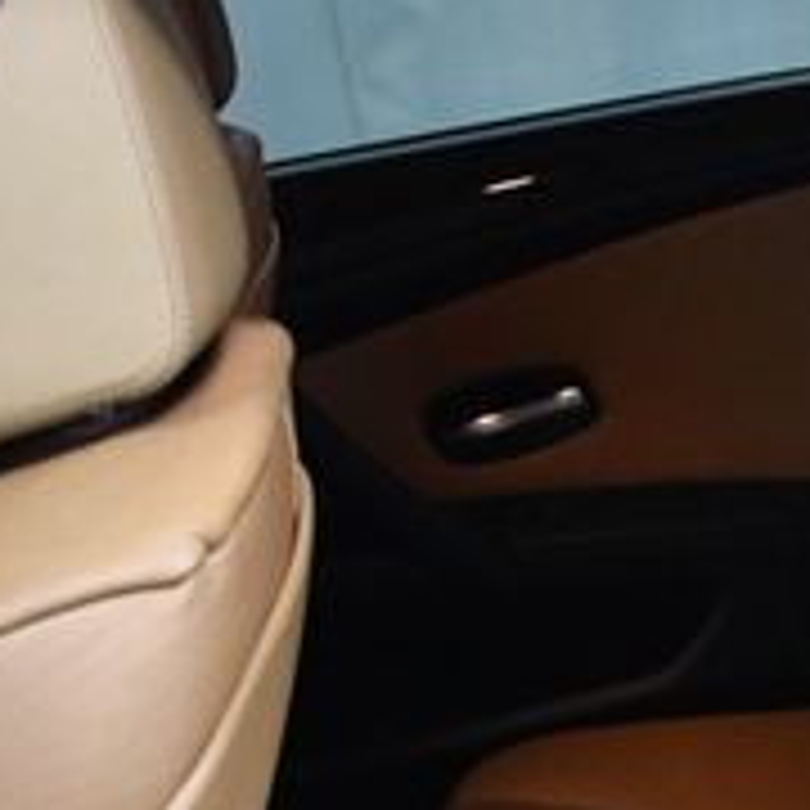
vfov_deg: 15.6
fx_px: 2886
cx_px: 1274
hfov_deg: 14.7
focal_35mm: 109
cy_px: 882
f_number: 3.5
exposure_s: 1/125
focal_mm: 18
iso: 3200
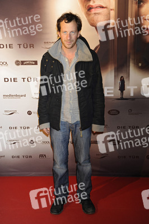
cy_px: 112
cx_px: 74
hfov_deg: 20.9
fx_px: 404
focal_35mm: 65
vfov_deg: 31.0
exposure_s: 1/125
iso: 500
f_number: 5.6
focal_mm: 65
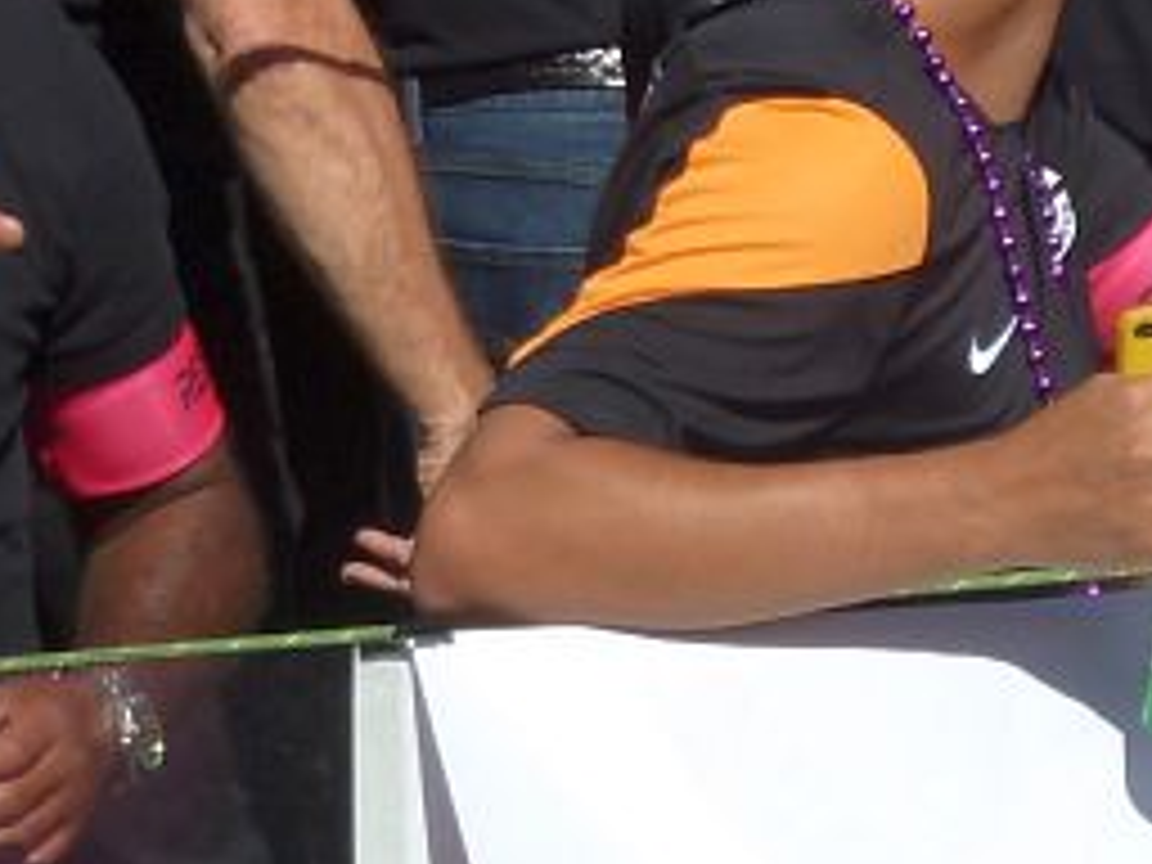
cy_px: -310
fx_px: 18204
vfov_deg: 2.7
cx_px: -842
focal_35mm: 547
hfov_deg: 3.6
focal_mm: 22.5
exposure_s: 1/500
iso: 80
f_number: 5
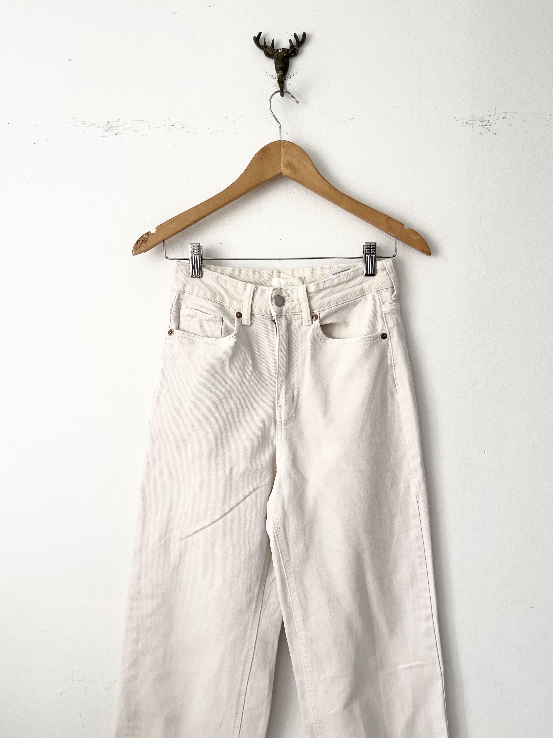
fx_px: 554
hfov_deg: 53.1
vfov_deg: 67.3
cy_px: 374
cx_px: 282
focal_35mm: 26
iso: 50
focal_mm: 5.1
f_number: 1.6
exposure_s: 1/121
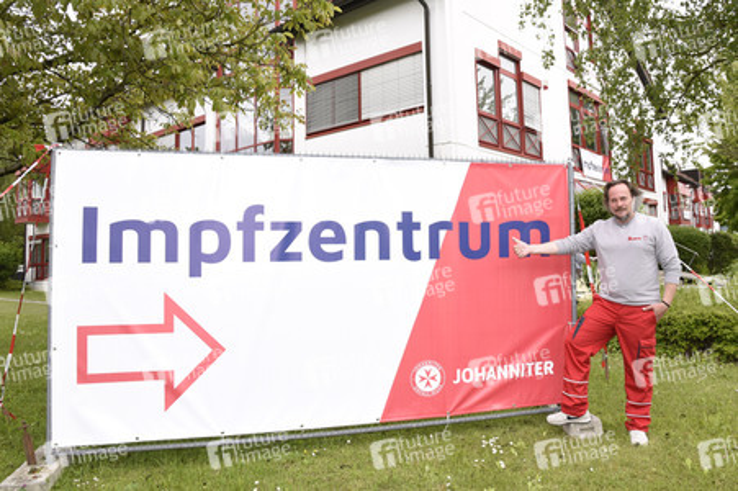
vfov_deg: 53.1
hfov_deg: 73.8
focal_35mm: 24
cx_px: 369
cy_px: 246
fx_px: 492
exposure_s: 1/160
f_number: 10
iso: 500
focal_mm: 24
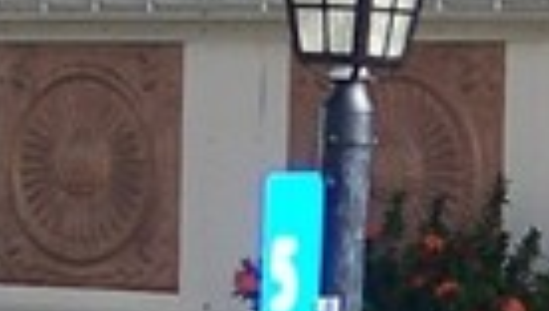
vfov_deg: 4.2
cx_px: 430
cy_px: 223
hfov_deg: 7.4
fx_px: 4241
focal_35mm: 291
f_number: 2.8
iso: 64
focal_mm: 5.85
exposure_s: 1/400
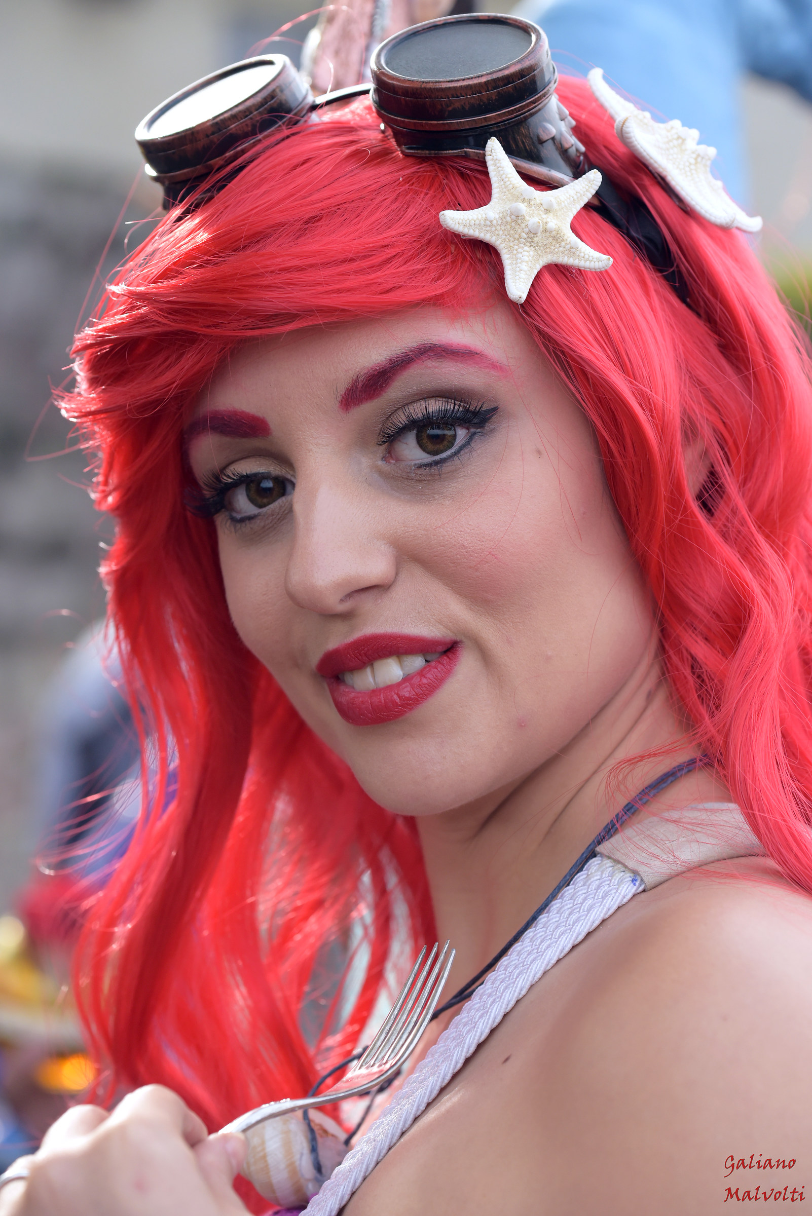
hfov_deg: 14.9
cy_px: 608
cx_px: 406
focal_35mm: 92
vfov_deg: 22.1
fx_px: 3110
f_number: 6.3
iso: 1400
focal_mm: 92
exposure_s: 1/1000
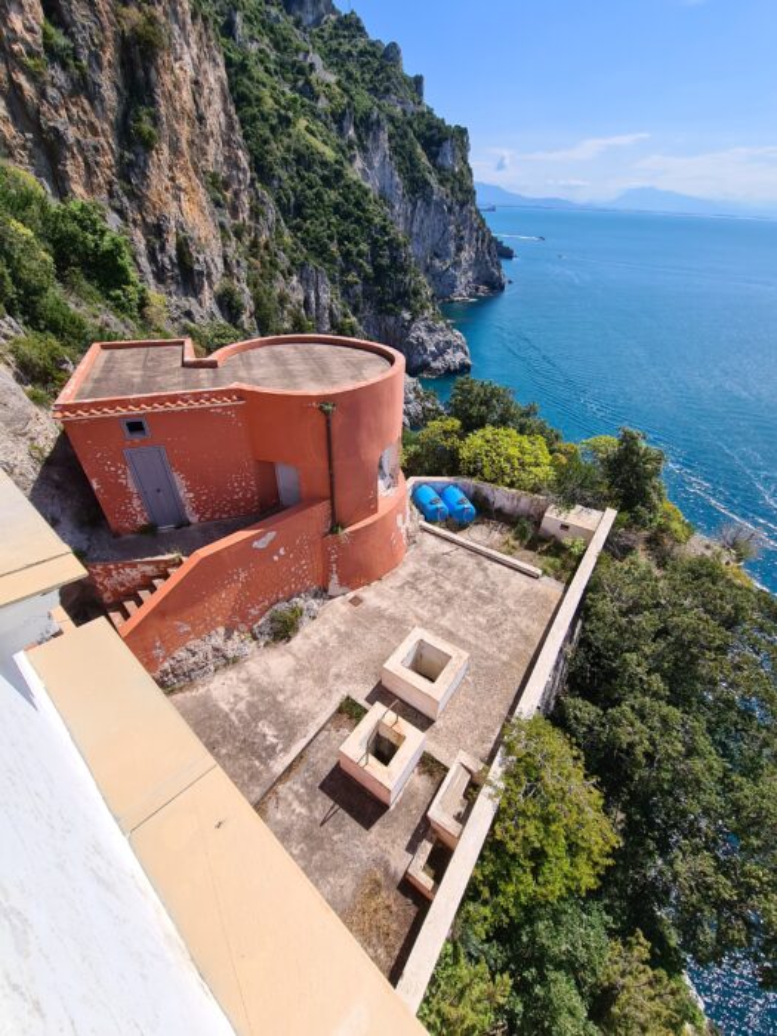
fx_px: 389
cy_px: 518
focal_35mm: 13
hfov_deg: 89.9
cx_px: 388
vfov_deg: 106.2
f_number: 2.2
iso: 50
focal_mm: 2.2
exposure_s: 1/2104
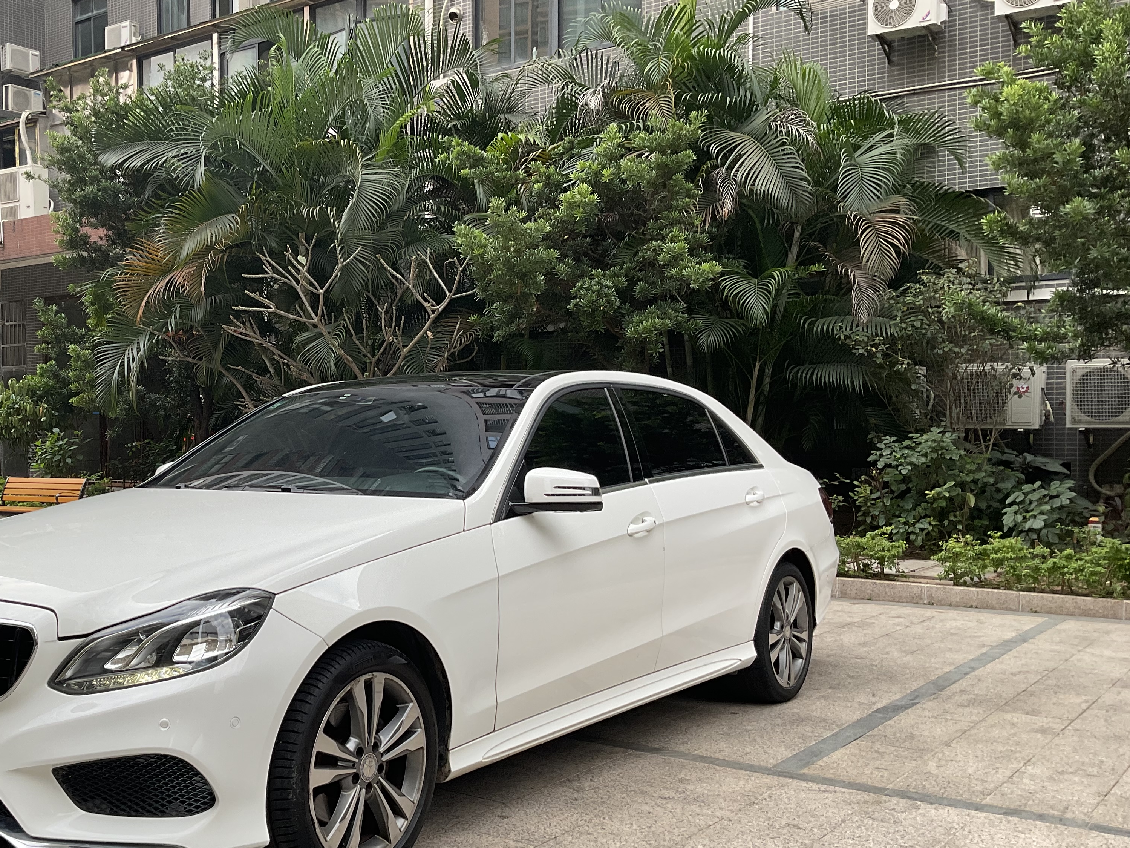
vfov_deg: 36.8
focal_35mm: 39
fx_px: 1273
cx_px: 371
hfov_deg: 47.0
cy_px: 463
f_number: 1.8
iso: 25
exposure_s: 1/122
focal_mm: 3
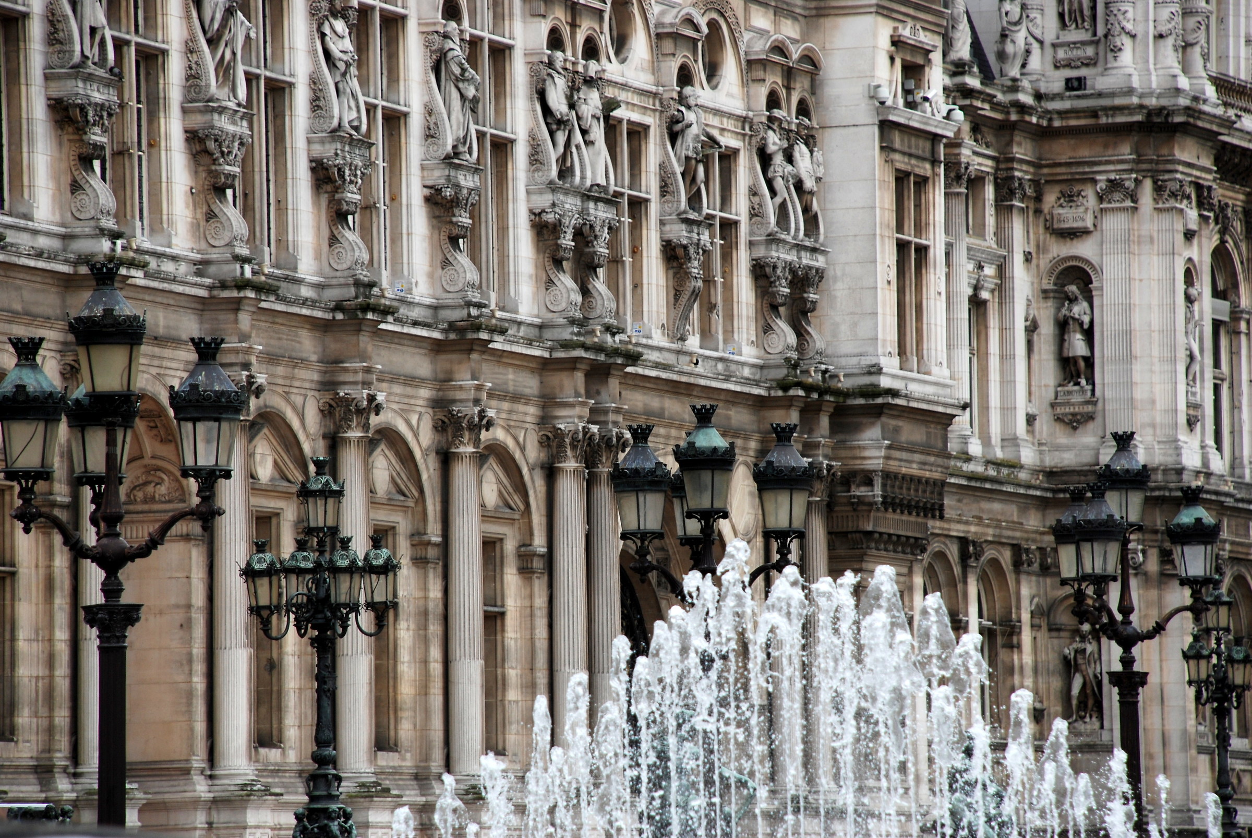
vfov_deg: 6.8
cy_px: 419
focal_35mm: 202
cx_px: 626
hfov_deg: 10.1
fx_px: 7050
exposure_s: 1/400
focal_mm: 135
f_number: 5.6
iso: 200
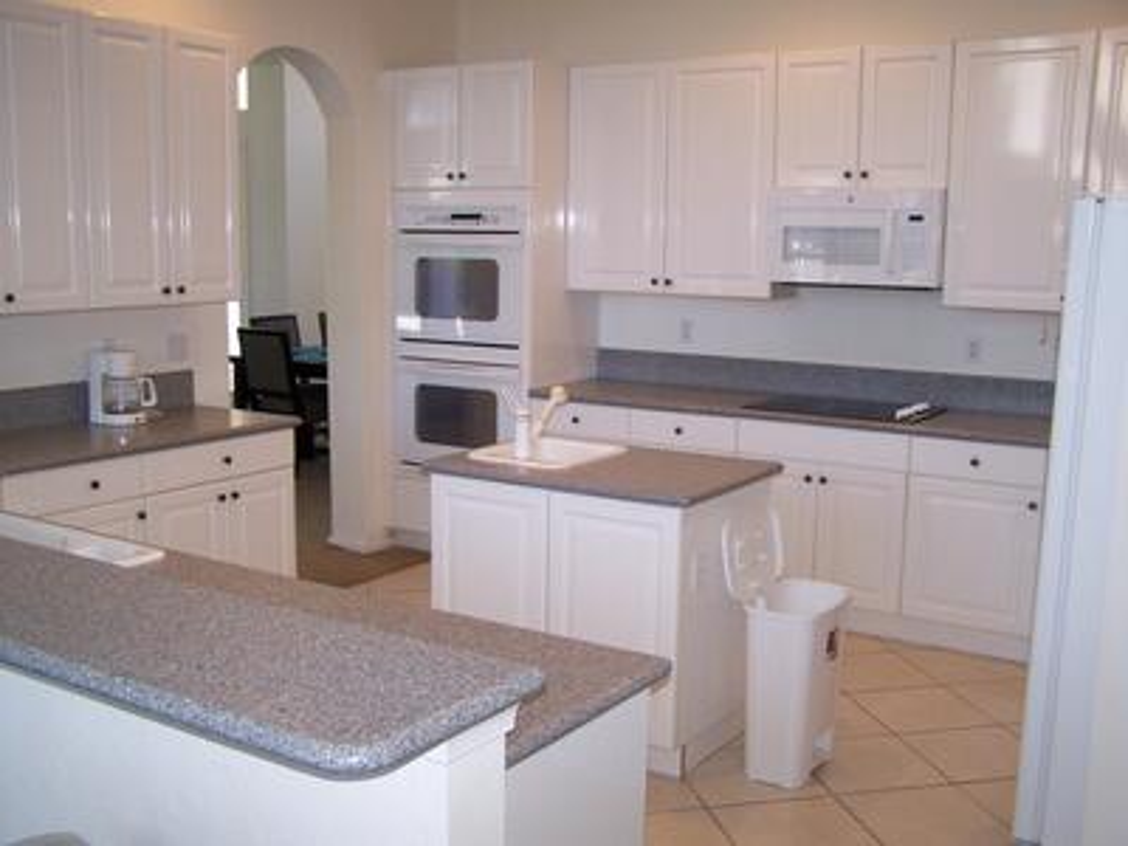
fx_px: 1238
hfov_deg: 49.0
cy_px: 423
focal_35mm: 38
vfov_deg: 37.7
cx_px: 564
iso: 160
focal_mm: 6.3
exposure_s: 1/60
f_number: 2.8
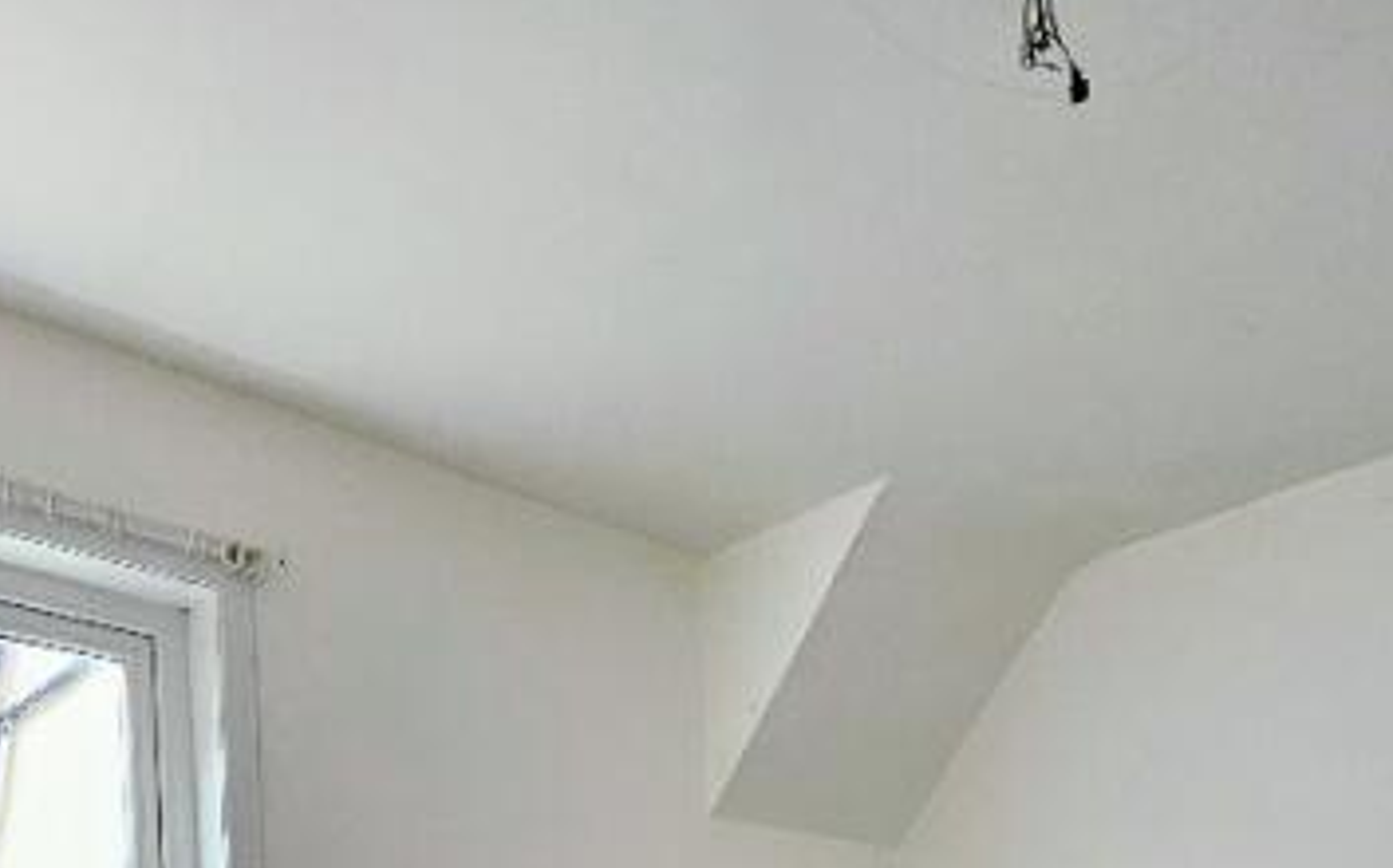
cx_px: 900
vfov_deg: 23.2
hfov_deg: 48.7
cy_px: 1412
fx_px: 1517
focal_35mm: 40
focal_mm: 2.2
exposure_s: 1/50
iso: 80
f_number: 2.2
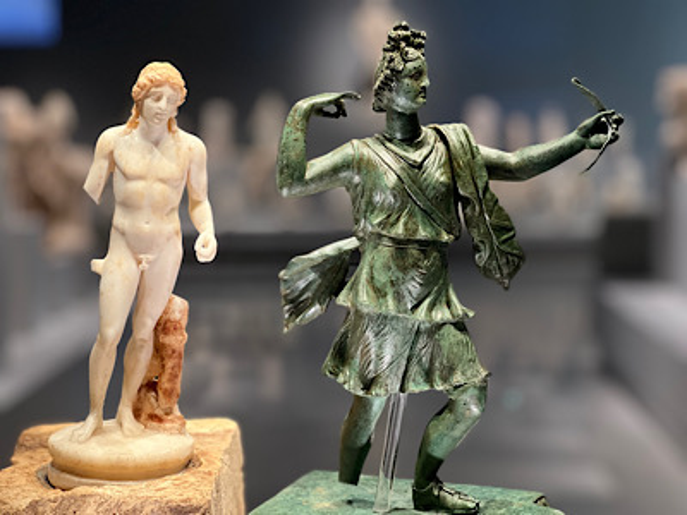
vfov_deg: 19.1
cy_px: 258
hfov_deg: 25.3
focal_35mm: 77
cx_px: 344
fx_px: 1528
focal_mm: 9
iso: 200
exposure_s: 1/40
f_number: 2.8
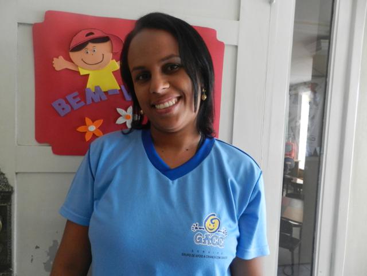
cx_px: 184
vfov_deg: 58.9
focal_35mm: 23
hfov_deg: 73.9
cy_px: 138
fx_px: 244
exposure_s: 1/40
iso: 640
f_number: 3.4
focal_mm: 4
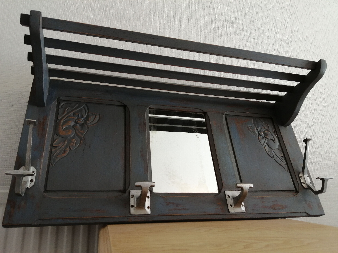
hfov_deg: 67.3
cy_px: 126
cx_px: 169
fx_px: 254
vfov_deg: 53.1
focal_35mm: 26
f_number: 1.8
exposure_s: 1/50
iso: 64
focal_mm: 3.46
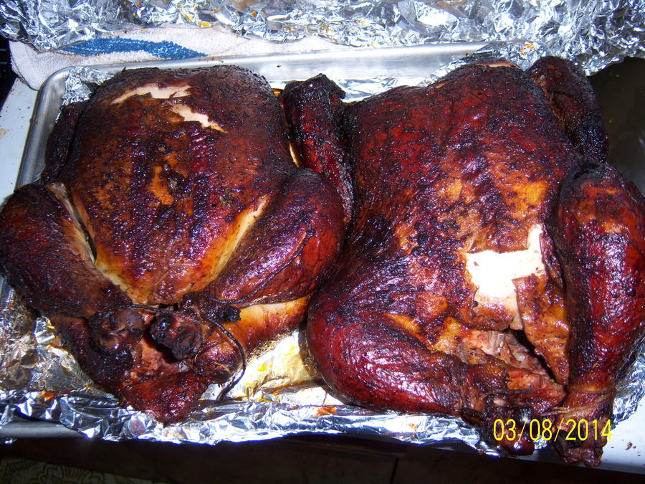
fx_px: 671
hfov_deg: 51.4
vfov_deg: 39.7
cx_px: 322
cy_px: 242
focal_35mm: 36
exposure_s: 1/60
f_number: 2.8
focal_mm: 7.5
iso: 80
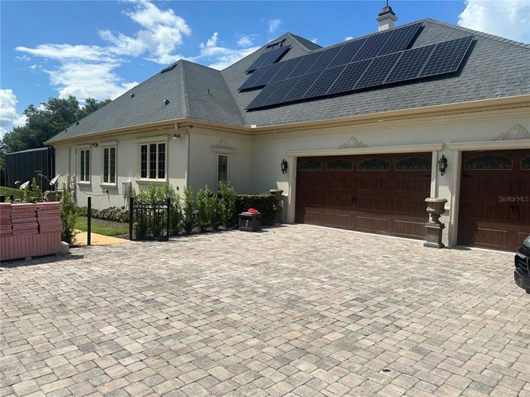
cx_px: 265
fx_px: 367
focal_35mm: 24
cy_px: 198
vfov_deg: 56.8
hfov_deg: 71.6
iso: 80
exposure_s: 1/7042
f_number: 1.78
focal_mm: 6.86
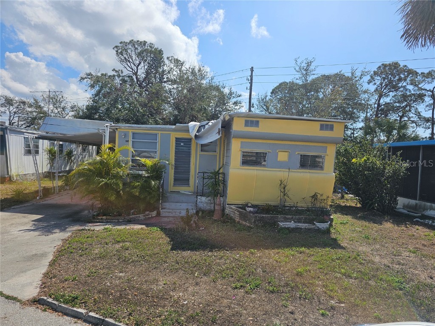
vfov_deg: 58.9
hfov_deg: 73.9
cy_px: 163
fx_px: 289
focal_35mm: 23
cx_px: 218
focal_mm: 6.3
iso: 12
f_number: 1.7
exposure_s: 1/1563
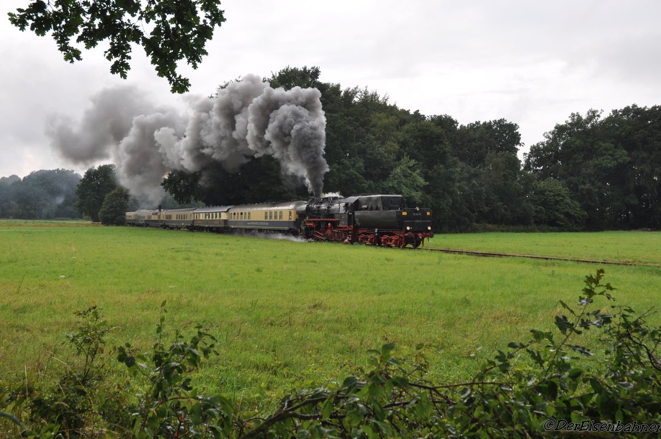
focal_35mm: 38
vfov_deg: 35.4
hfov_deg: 51.3
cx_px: 330
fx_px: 688
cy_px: 220
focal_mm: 25
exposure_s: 1/250
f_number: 7.1
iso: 200
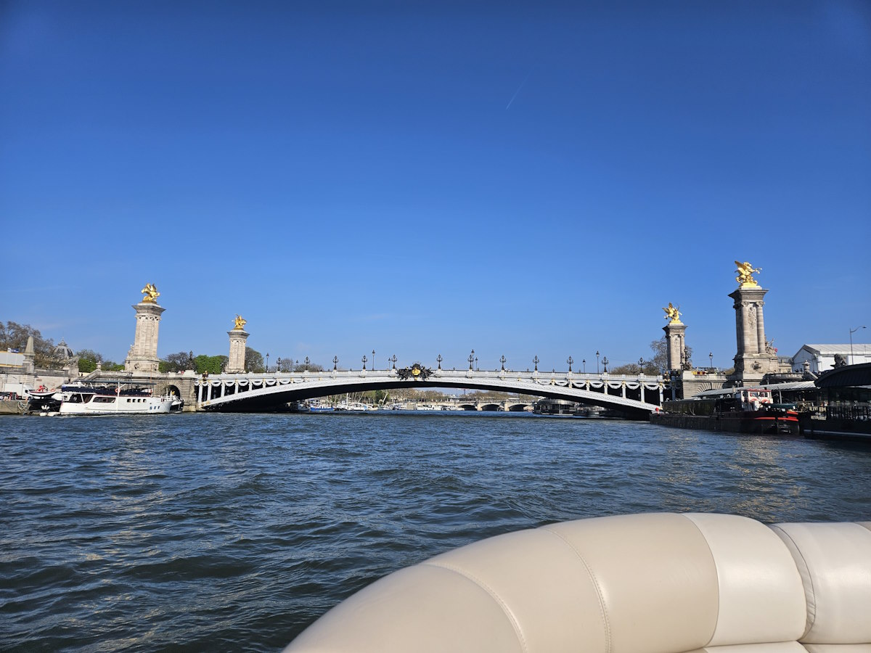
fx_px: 579
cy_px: 326
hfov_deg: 73.9
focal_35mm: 23
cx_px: 436
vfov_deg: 58.9
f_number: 1.8
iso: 25
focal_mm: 5.4
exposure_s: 1/3143
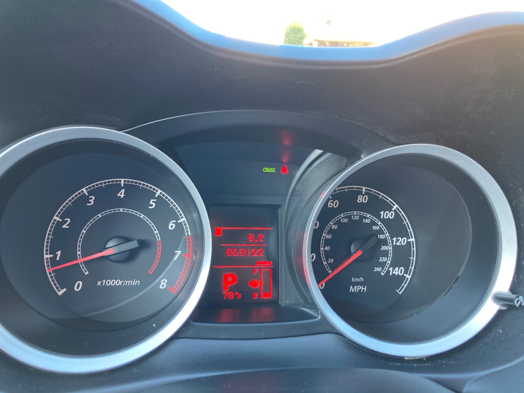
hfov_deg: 63.4
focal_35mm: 28
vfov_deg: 49.7
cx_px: 262
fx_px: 424
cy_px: 196
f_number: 1.8
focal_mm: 3.99
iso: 125
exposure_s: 1/60
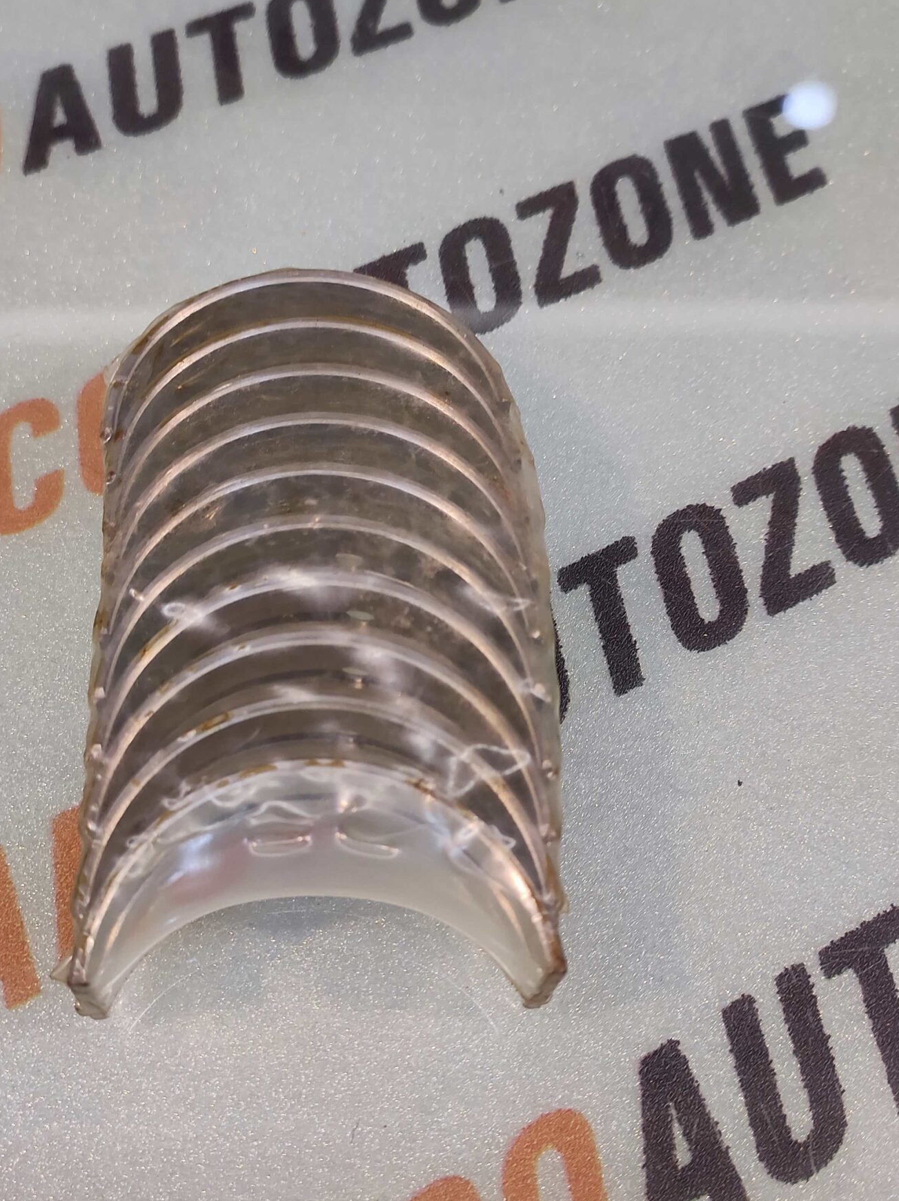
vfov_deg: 69.3
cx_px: 346
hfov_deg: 54.3
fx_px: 867
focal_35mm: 25
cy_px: 654
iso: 145
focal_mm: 4.74
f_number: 1.79
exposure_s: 1/50
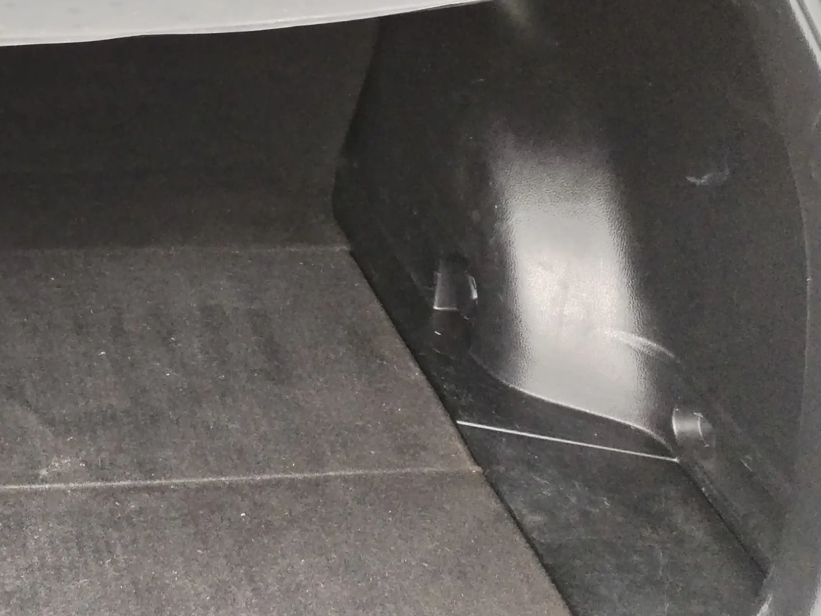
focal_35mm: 80
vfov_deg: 18.3
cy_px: 112
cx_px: -175
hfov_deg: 22.4
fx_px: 1898
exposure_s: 1/100
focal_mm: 4.75
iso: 182
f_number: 1.8
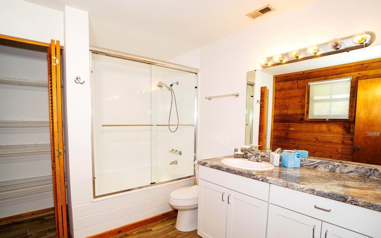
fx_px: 176
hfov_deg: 94.3
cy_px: 133
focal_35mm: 17
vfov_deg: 67.7
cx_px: 179
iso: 320
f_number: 6.3
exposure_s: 1/60
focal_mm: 10
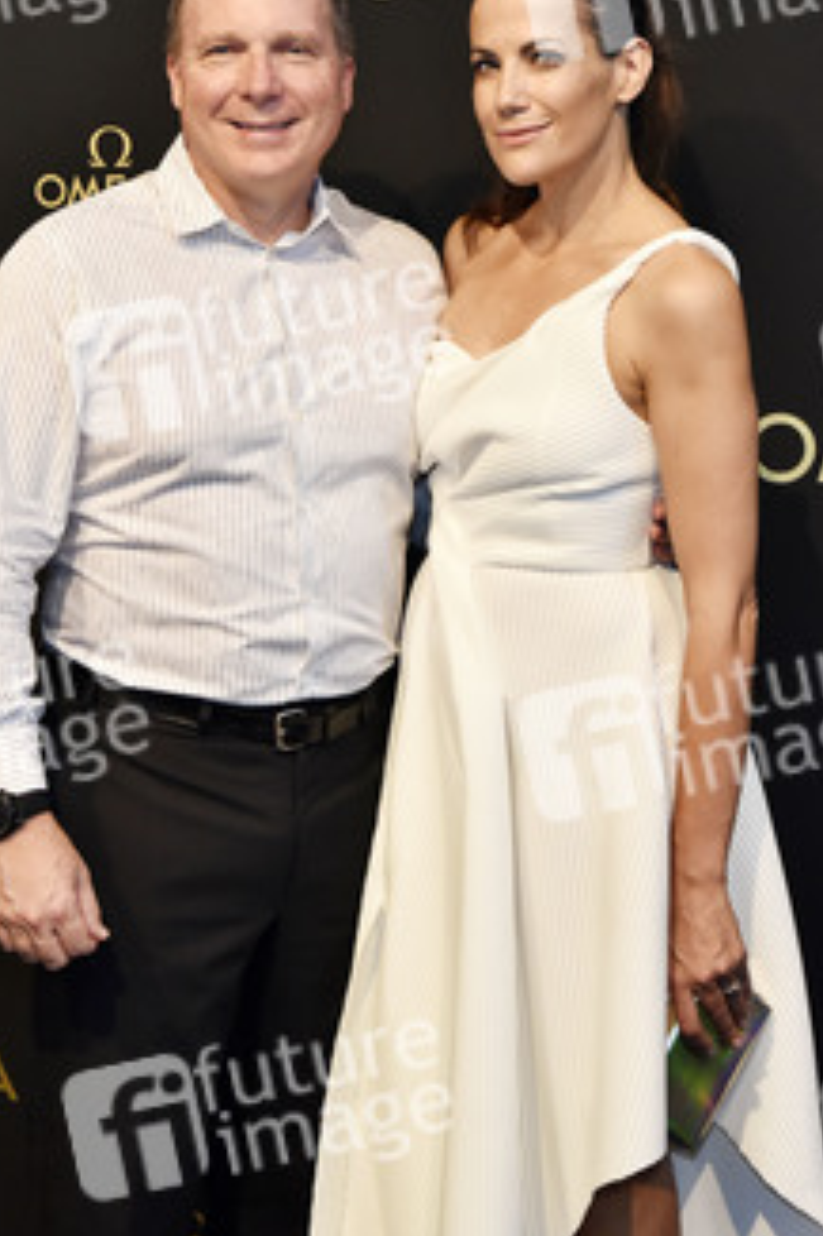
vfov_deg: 26.6
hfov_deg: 17.9
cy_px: 542
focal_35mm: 76
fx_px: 2609
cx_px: 368
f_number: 7.1
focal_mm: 62
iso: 2500
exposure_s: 1/250
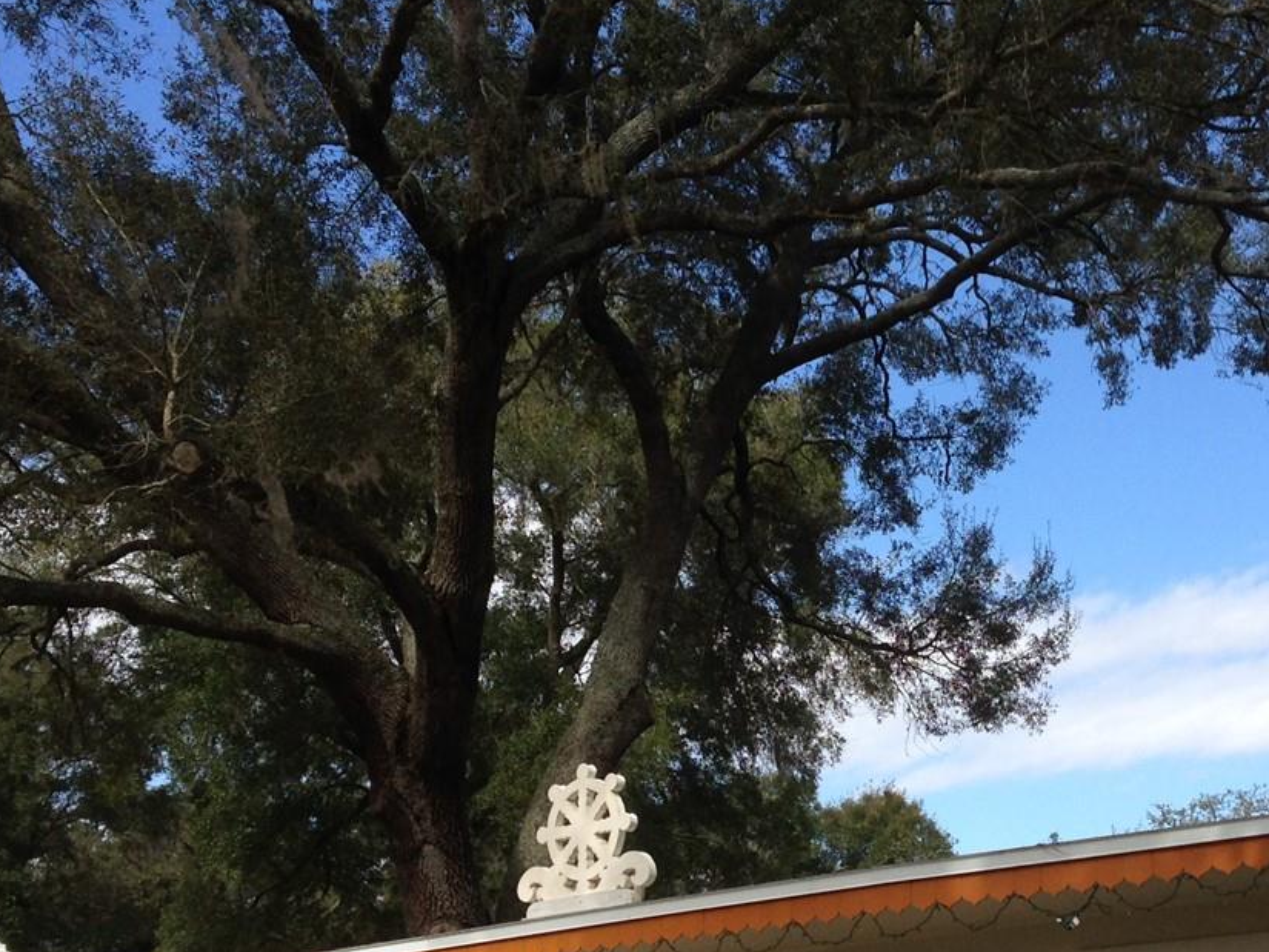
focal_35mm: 64
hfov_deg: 30.0
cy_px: 684
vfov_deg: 22.8
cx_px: 877
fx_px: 2347
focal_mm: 4.12
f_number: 2.4
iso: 50
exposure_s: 1/1261
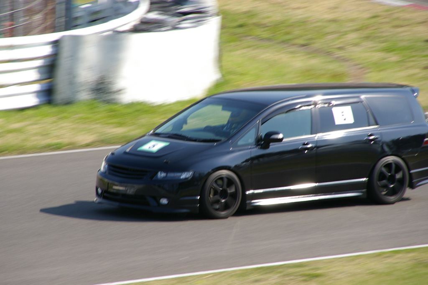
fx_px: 4457
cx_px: 214
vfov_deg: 3.7
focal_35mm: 375
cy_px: 142
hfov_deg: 5.5
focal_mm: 250
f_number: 11
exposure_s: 1/125
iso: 200
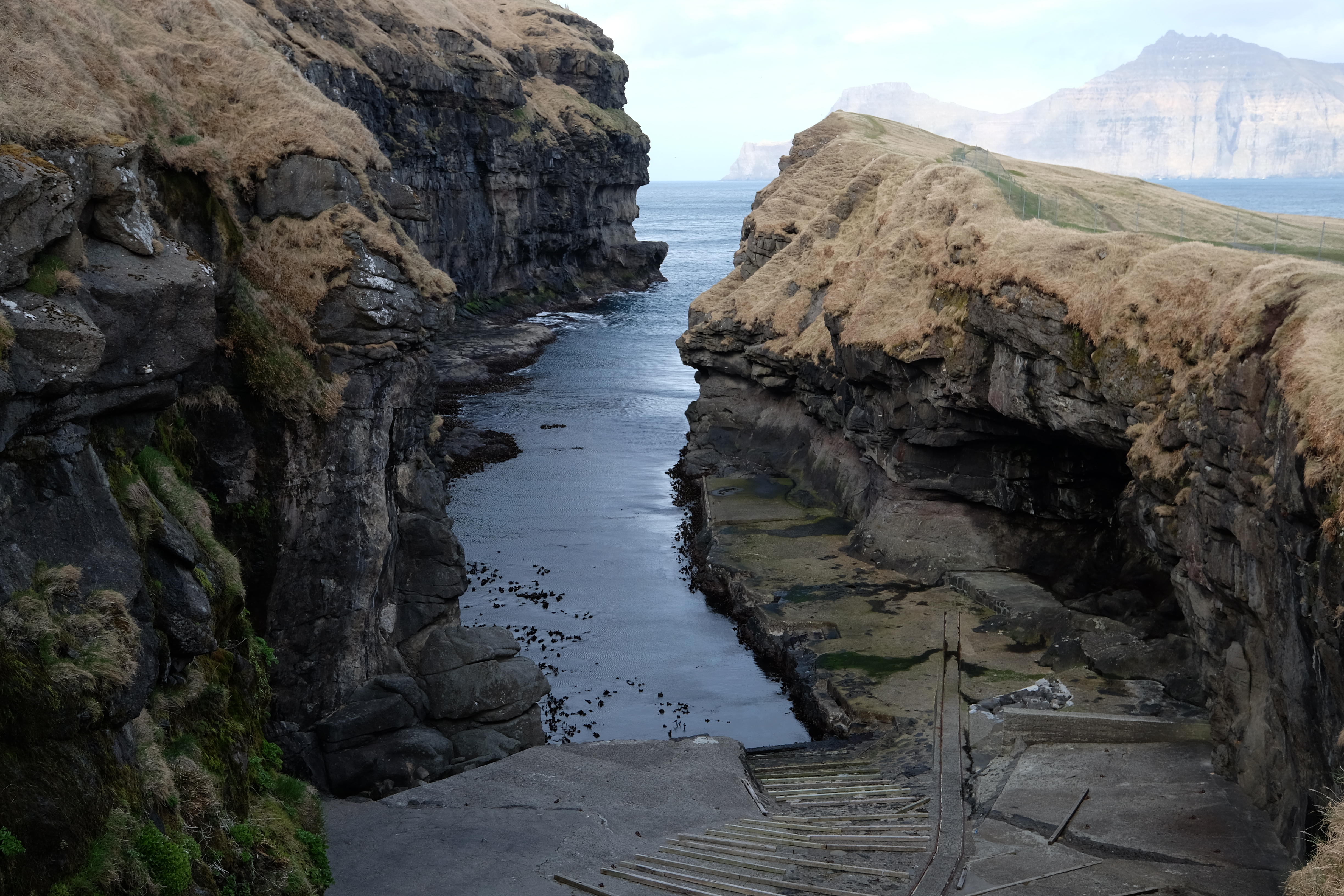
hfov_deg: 53.1
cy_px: 448
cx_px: 672
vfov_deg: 36.9
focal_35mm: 36
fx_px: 1344
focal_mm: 24
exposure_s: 1/160
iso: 200
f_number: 6.4
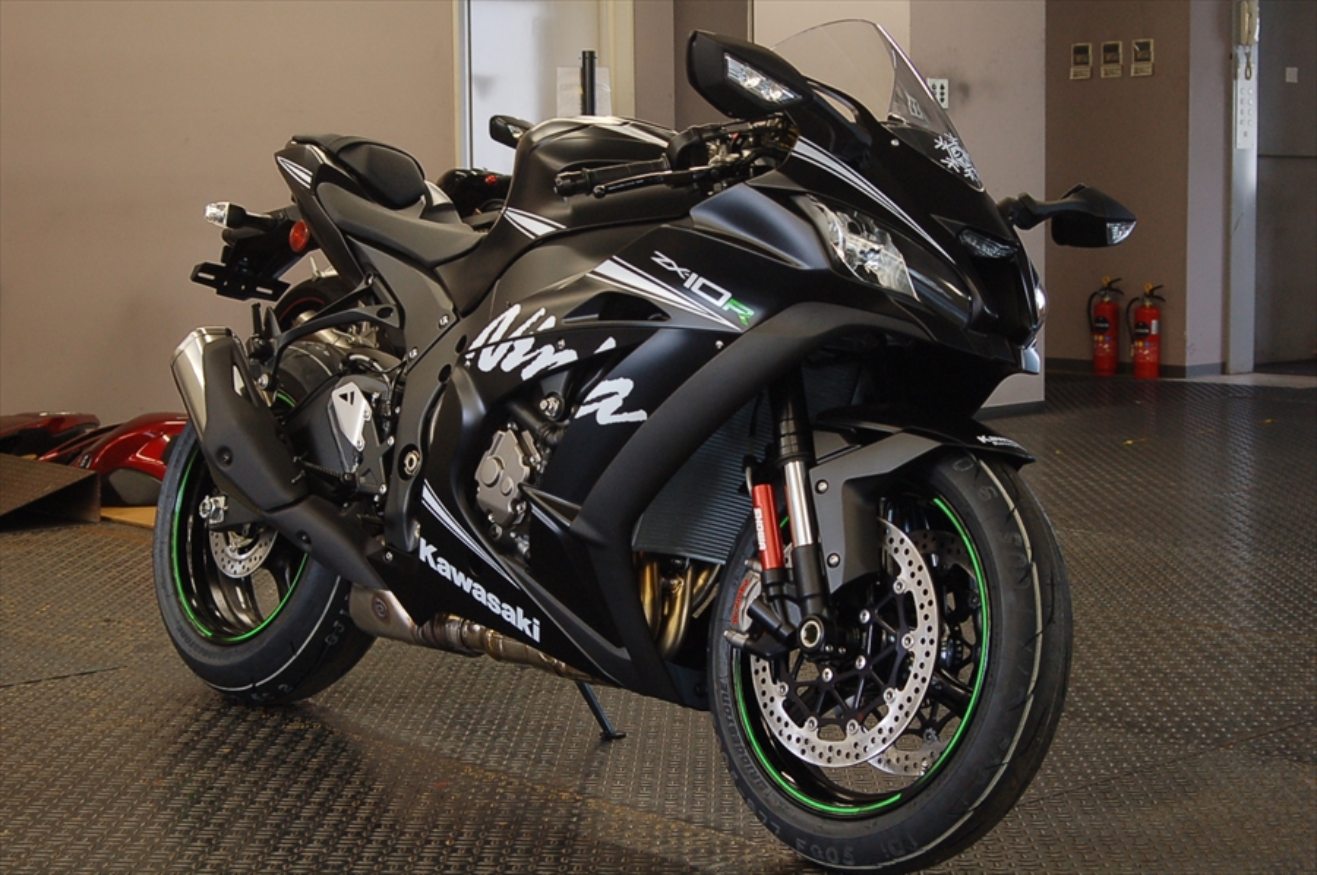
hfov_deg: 31.9
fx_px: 2302
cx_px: 658
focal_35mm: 63
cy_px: 438
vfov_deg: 21.5
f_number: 5.6
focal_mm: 42
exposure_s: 1/20
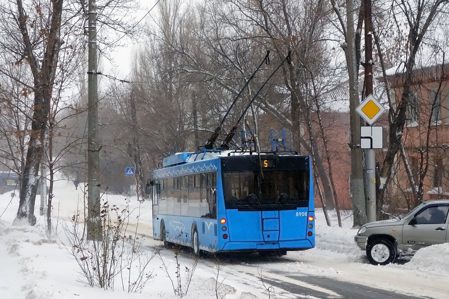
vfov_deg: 22.6
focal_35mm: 60
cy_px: 150
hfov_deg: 33.4
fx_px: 748
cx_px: 224
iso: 500
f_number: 3.5
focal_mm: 22.25
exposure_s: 1/500
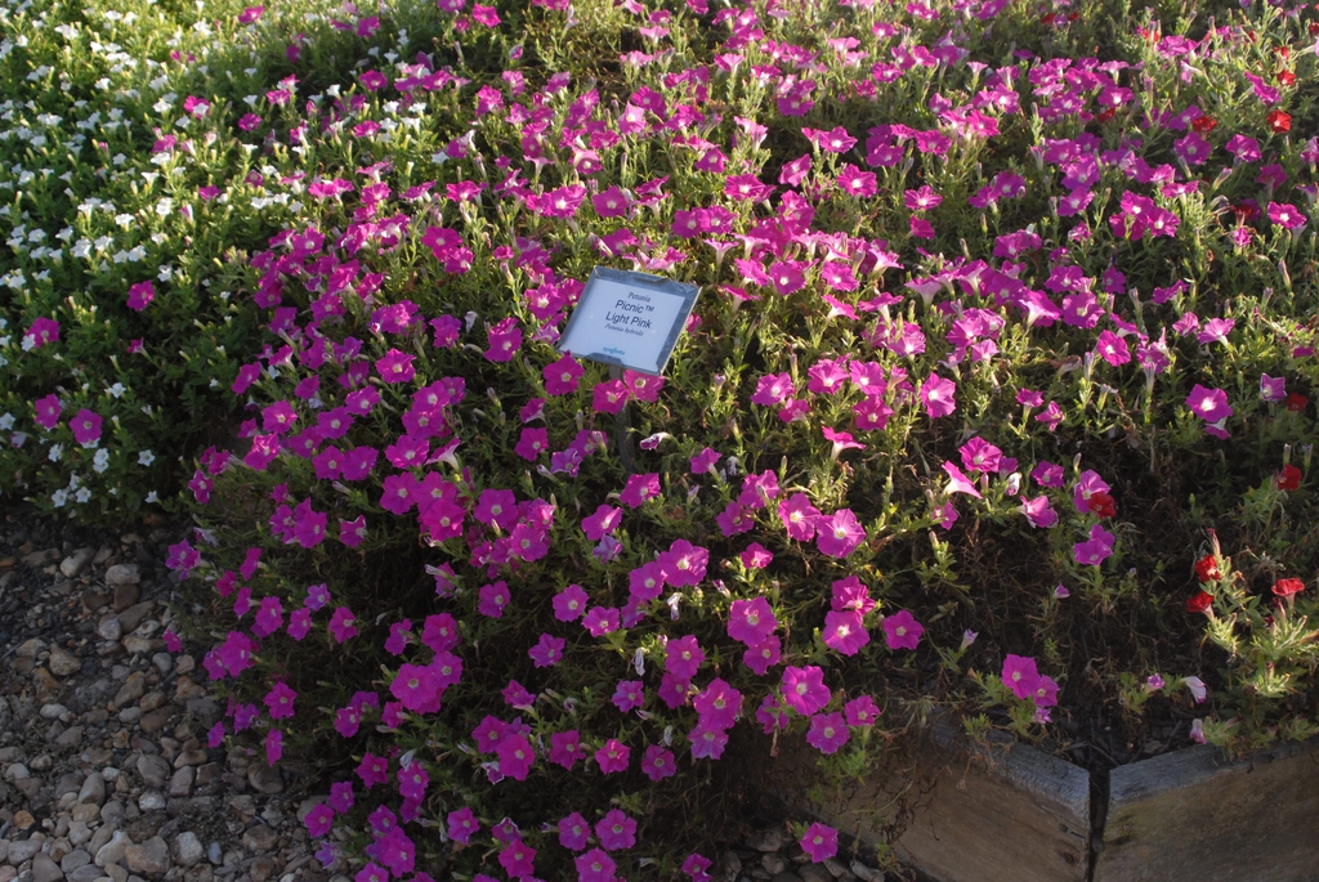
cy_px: 441
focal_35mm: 42
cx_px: 660
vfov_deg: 32.0
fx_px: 1540
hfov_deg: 46.4
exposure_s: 1/200
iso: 400
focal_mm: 28
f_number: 7.1
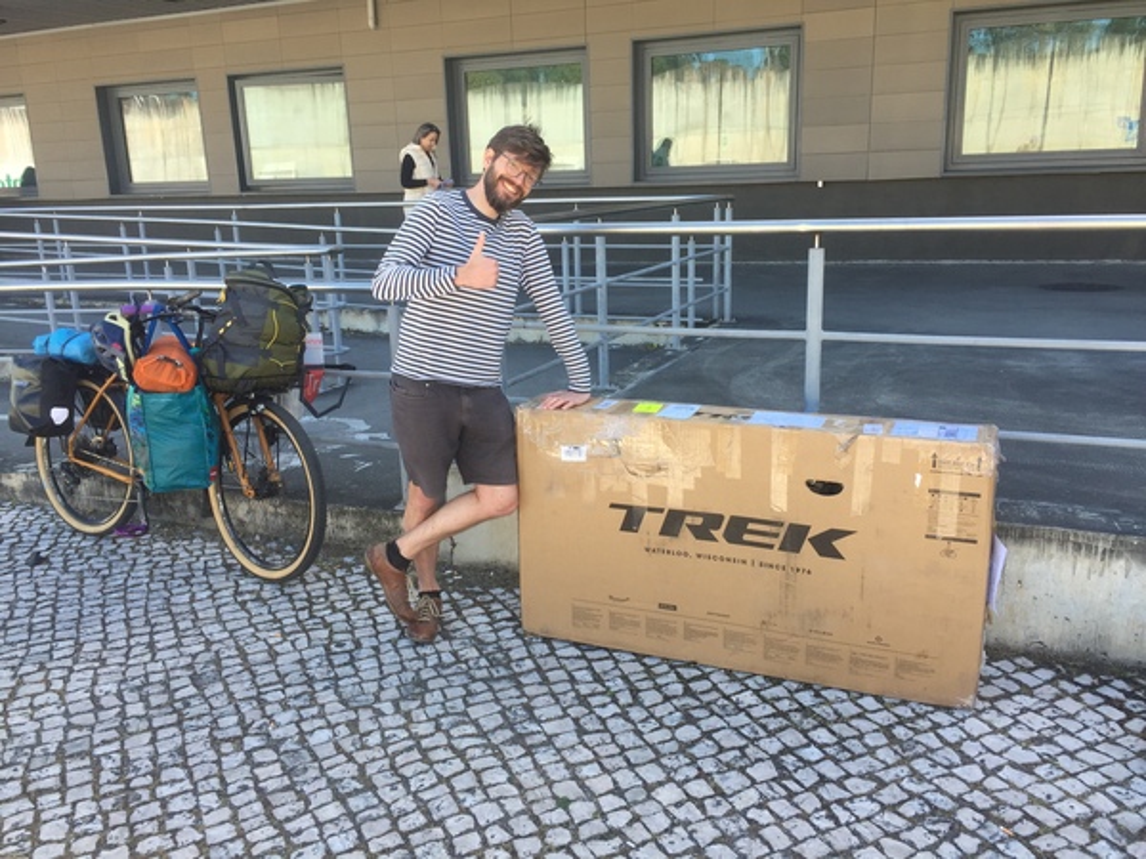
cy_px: 430
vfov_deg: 48.2
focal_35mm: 29
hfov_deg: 61.7
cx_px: 573
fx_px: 960
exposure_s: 1/255
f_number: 2.2
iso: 32
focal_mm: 4.15
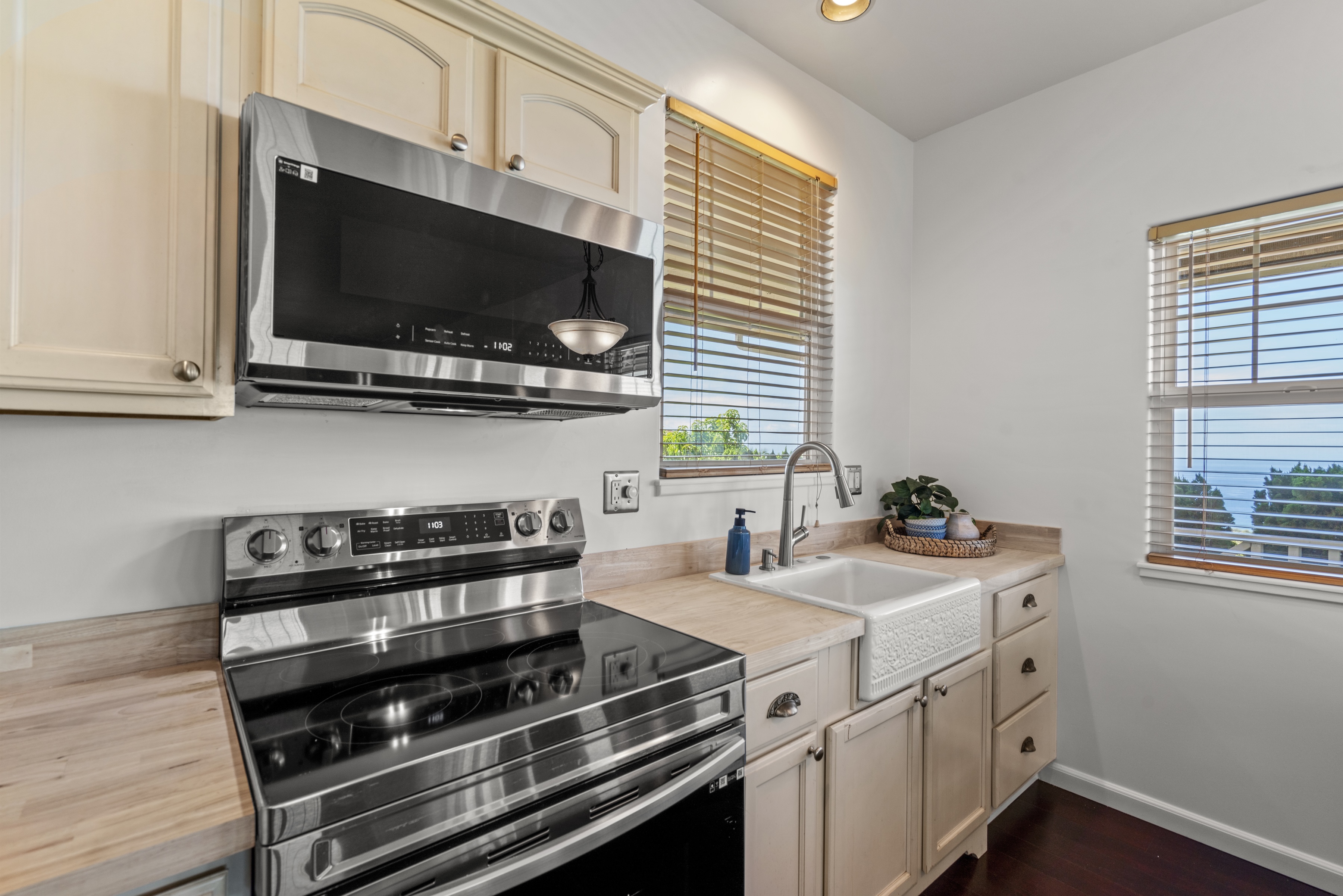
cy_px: 448
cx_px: 672
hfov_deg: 96.7
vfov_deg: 73.7
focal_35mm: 16
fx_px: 597
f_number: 8
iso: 100
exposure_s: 1/8
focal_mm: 16
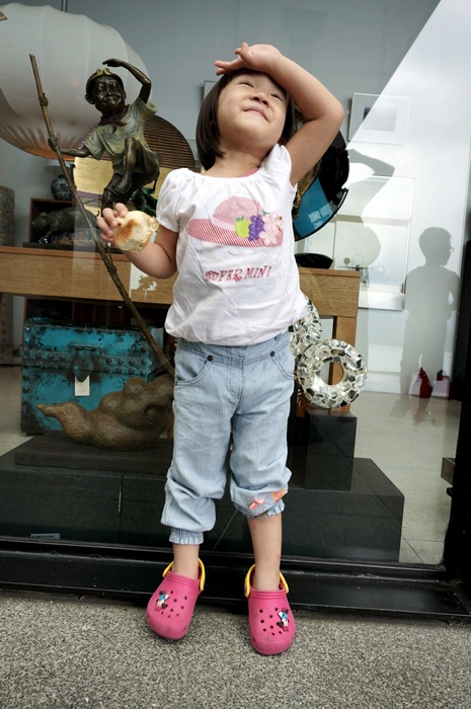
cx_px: 236
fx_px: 531
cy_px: 354
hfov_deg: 47.8
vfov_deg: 67.4
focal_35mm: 27
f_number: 5.6
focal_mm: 18
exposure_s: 1/80
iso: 100
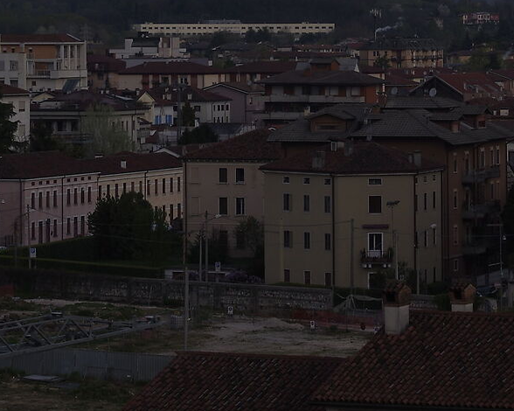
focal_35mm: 199
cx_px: 205
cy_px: -90
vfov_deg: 7.7
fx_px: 3026
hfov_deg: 9.7
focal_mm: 35
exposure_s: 1/800
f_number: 5.6
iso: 100
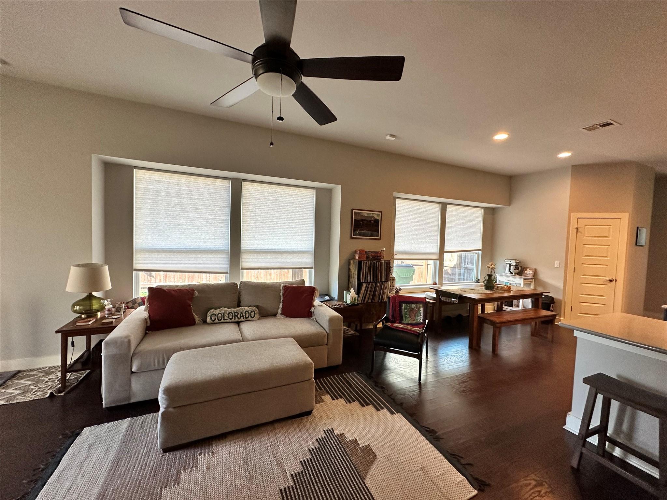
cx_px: 334
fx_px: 270
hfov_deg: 102.1
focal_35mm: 14
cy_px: 250
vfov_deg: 85.7
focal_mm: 2.22
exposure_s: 1/120
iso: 200
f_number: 2.2
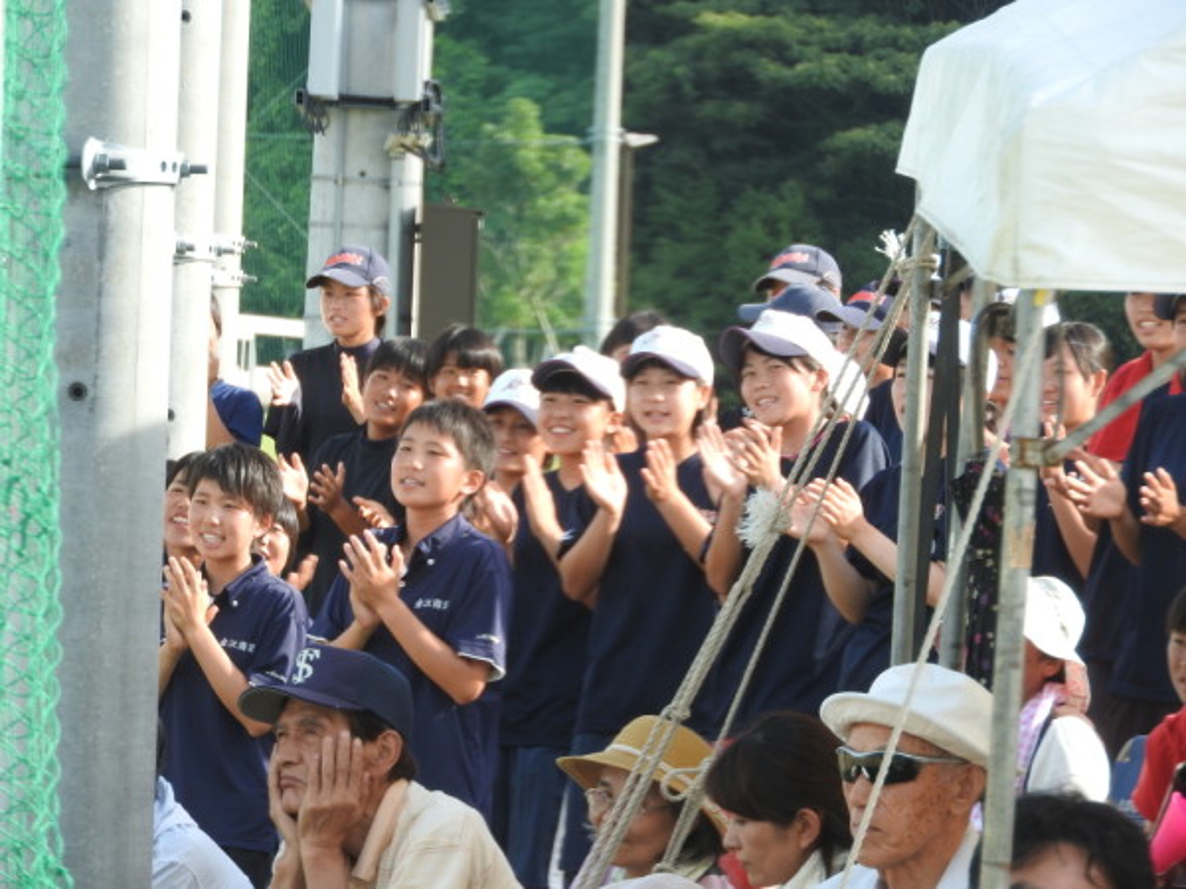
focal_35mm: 330
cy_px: 444
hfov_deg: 6.0
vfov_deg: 4.5
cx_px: 593
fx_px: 11306
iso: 125
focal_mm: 59.1
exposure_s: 1/125
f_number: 5.5
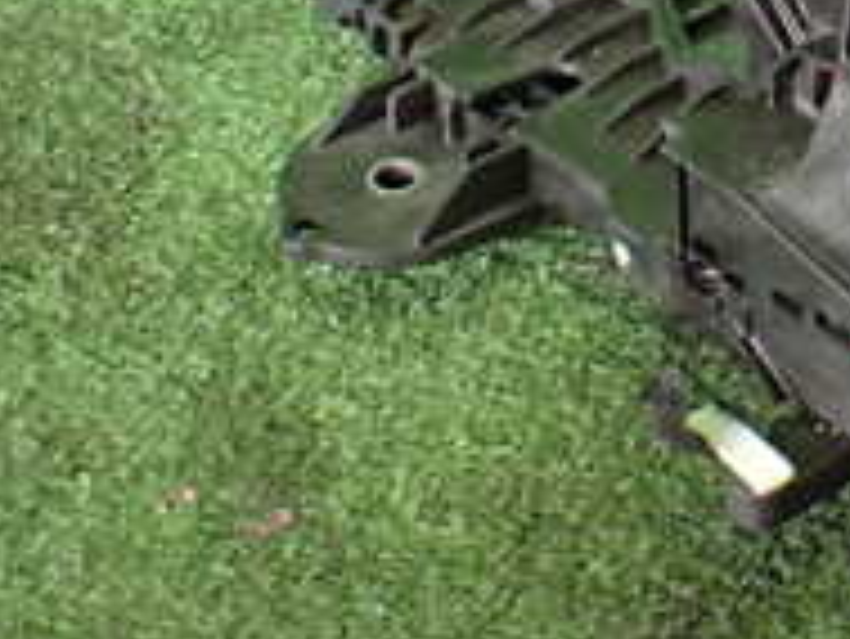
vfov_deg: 15.1
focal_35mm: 95
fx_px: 2334
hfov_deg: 19.9
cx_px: 899
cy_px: -94
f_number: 2.3
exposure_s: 1/80
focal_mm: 5.4
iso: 800
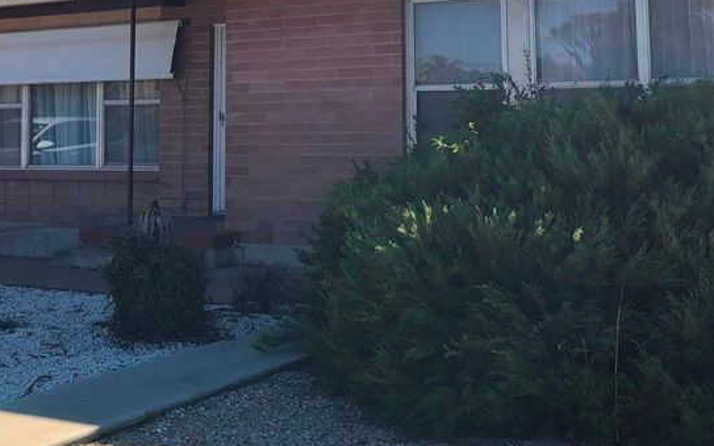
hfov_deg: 36.2
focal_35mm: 56
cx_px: 427
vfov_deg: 22.4
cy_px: 16
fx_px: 1089
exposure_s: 1/2000
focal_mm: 3.99
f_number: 1.8
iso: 20
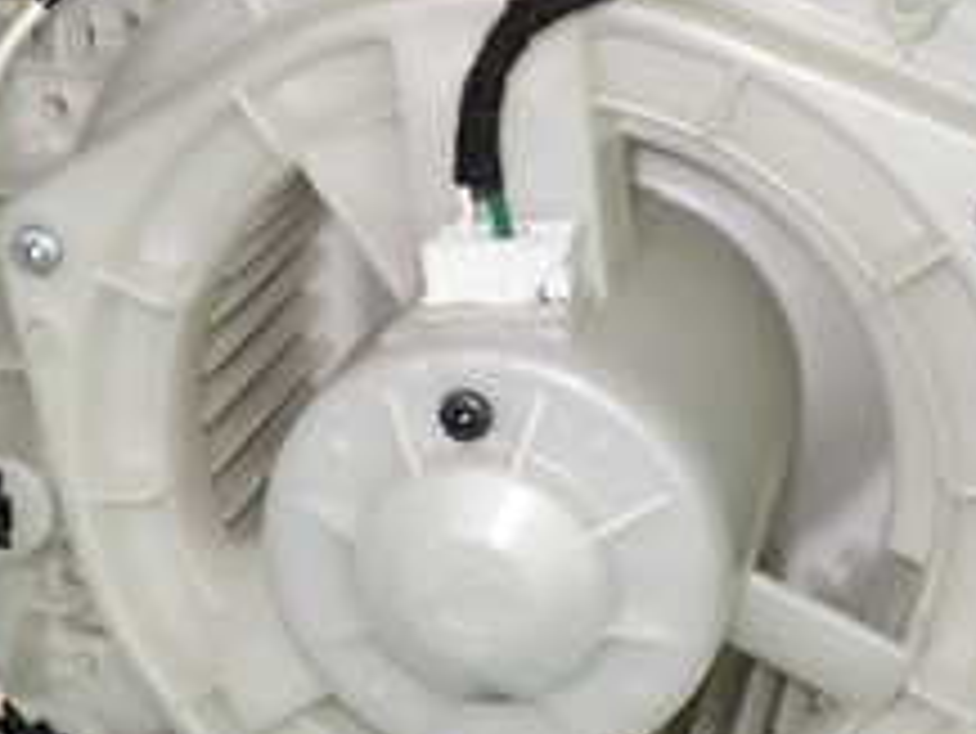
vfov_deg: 17.8
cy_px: 446
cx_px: 517
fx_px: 2341
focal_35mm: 83
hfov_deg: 23.5
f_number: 2.3
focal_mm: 5.4
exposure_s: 1/30
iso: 800
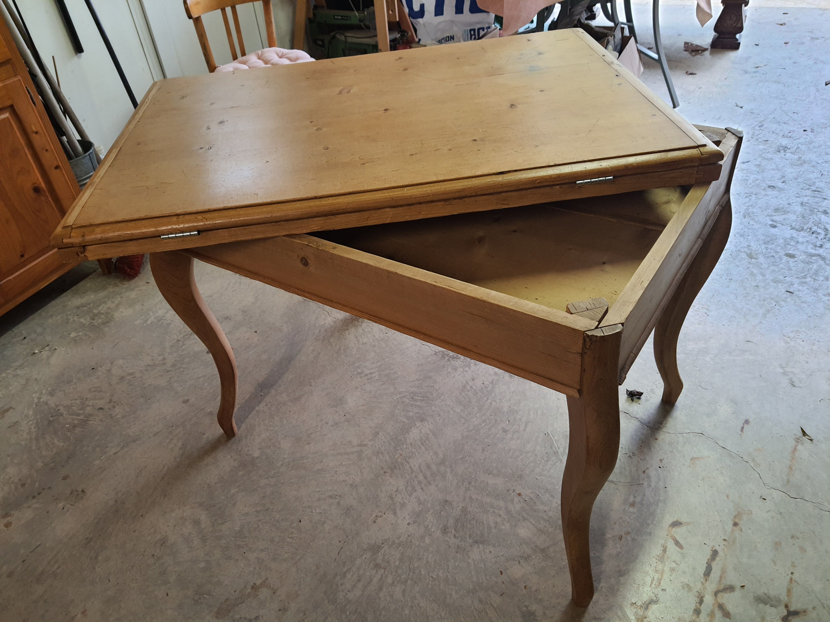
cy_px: 311
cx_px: 415
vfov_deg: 53.1
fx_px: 623
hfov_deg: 67.3
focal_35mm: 26
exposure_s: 1/100
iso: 160
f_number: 1.7
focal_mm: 4.32
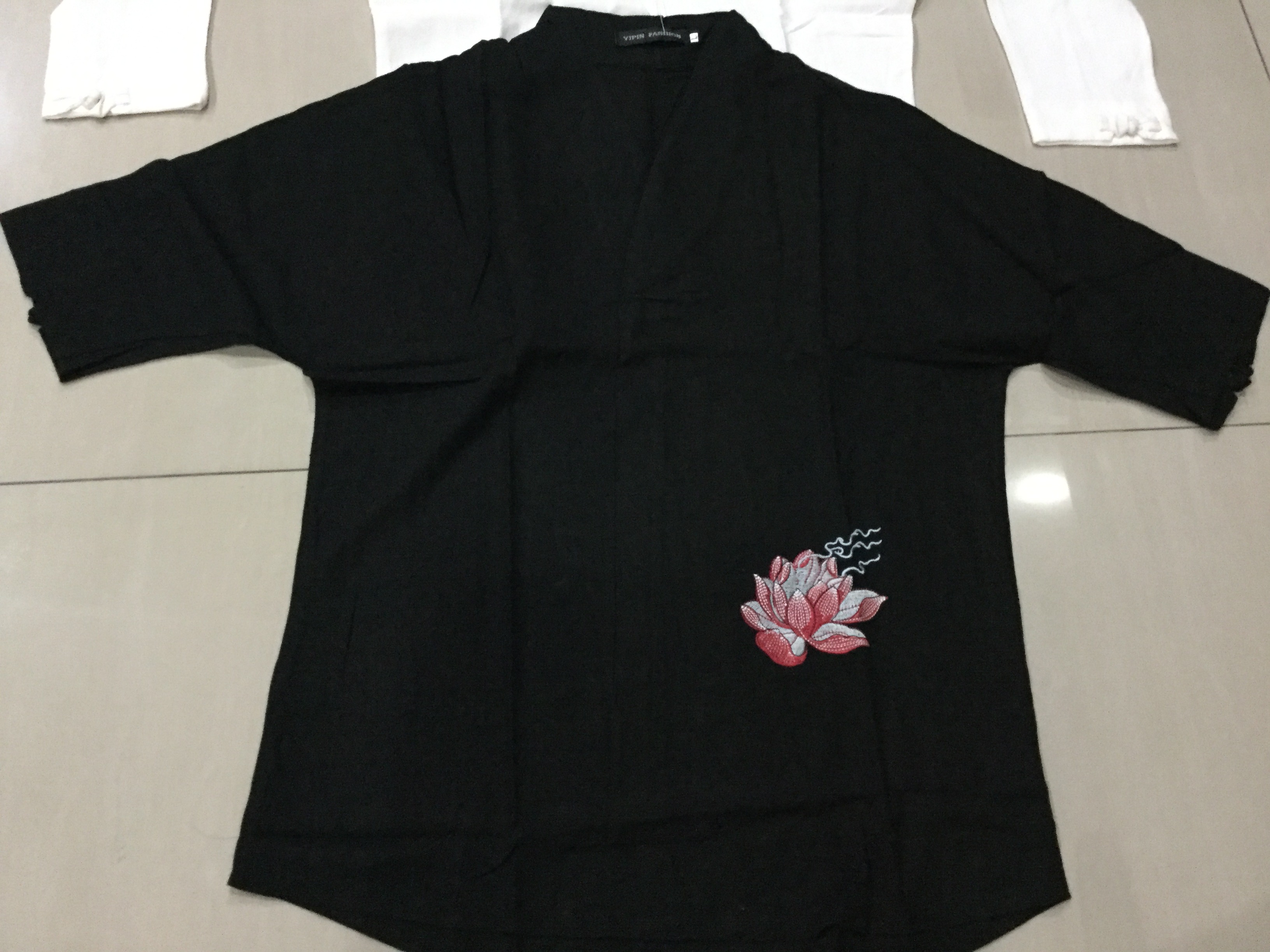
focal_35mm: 31
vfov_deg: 45.4
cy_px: 476
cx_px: 635
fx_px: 1137
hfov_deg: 58.4
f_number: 2.4
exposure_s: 1/17
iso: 640
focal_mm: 3.3
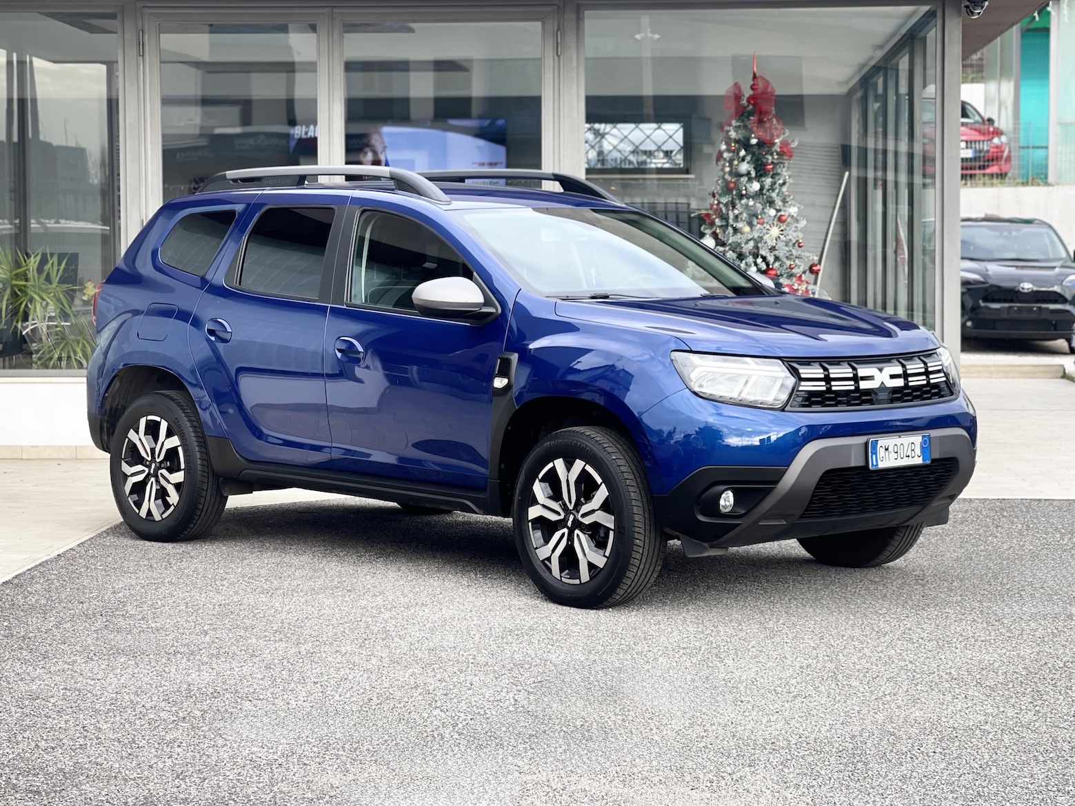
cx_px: 538
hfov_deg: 30.3
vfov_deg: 22.9
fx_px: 1987
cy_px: 403
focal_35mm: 64
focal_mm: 7.5
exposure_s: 1/121
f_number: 2.2
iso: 20
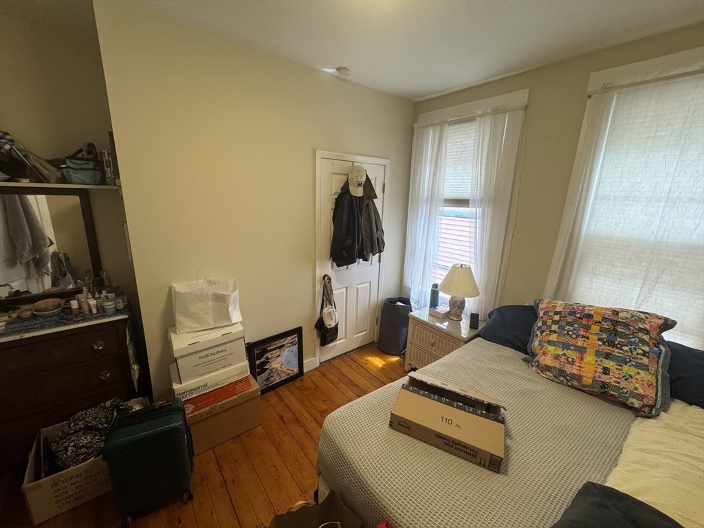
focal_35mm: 14
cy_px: 264
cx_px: 352
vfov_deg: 85.7
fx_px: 285
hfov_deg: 102.1
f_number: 2.2
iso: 250
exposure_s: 1/120
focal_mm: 2.22
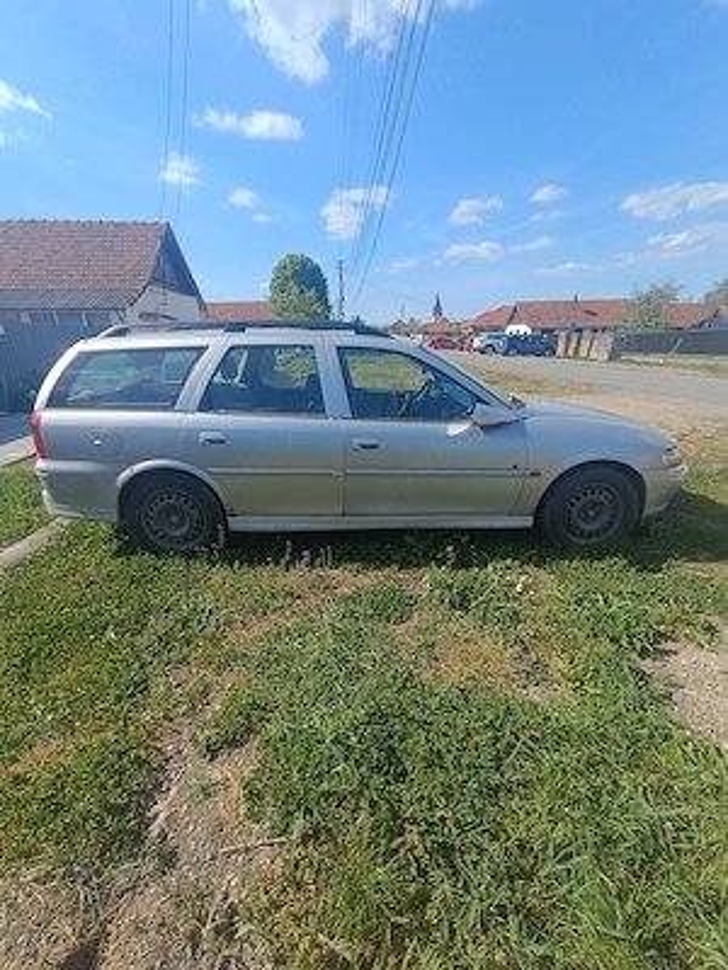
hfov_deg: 78.1
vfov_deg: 94.5
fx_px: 449
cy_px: 485
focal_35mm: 16
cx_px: 364
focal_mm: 1.66
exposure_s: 1/883
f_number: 2.2
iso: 53
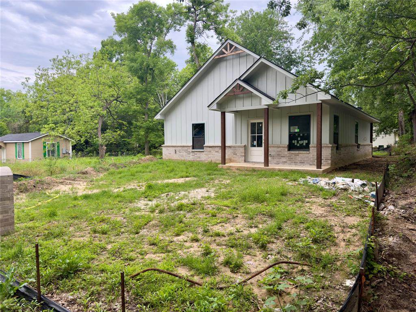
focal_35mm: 24
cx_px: 208
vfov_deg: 56.8
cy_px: 156
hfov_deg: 71.6
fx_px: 288
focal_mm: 6.76
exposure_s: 1/459
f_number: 1.78
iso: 100
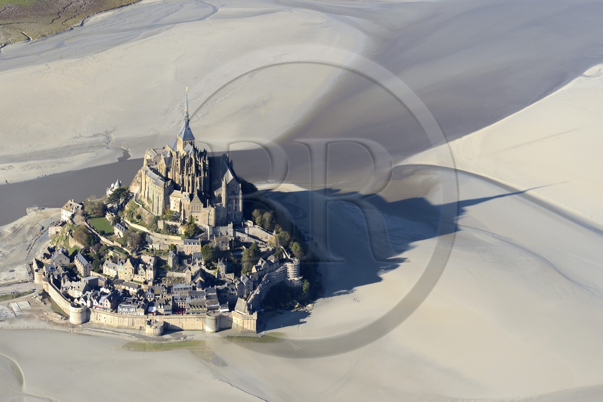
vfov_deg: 10.5
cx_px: 302
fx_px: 2177
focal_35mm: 130
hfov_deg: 15.8
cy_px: 201
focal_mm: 130
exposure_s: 1/1000
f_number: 7.1
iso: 400
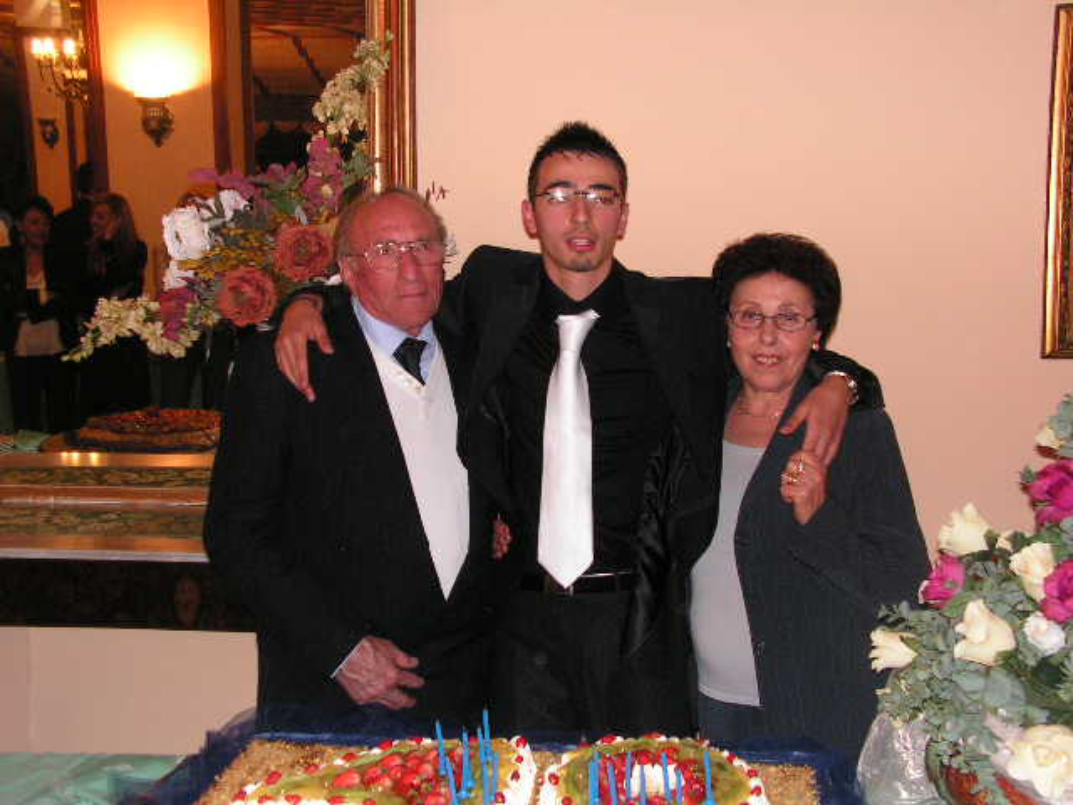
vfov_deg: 31.5
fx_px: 1426
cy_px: 402
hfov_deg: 41.2
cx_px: 536
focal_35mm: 46
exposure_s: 1/40
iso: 200
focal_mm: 7.8
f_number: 3.2
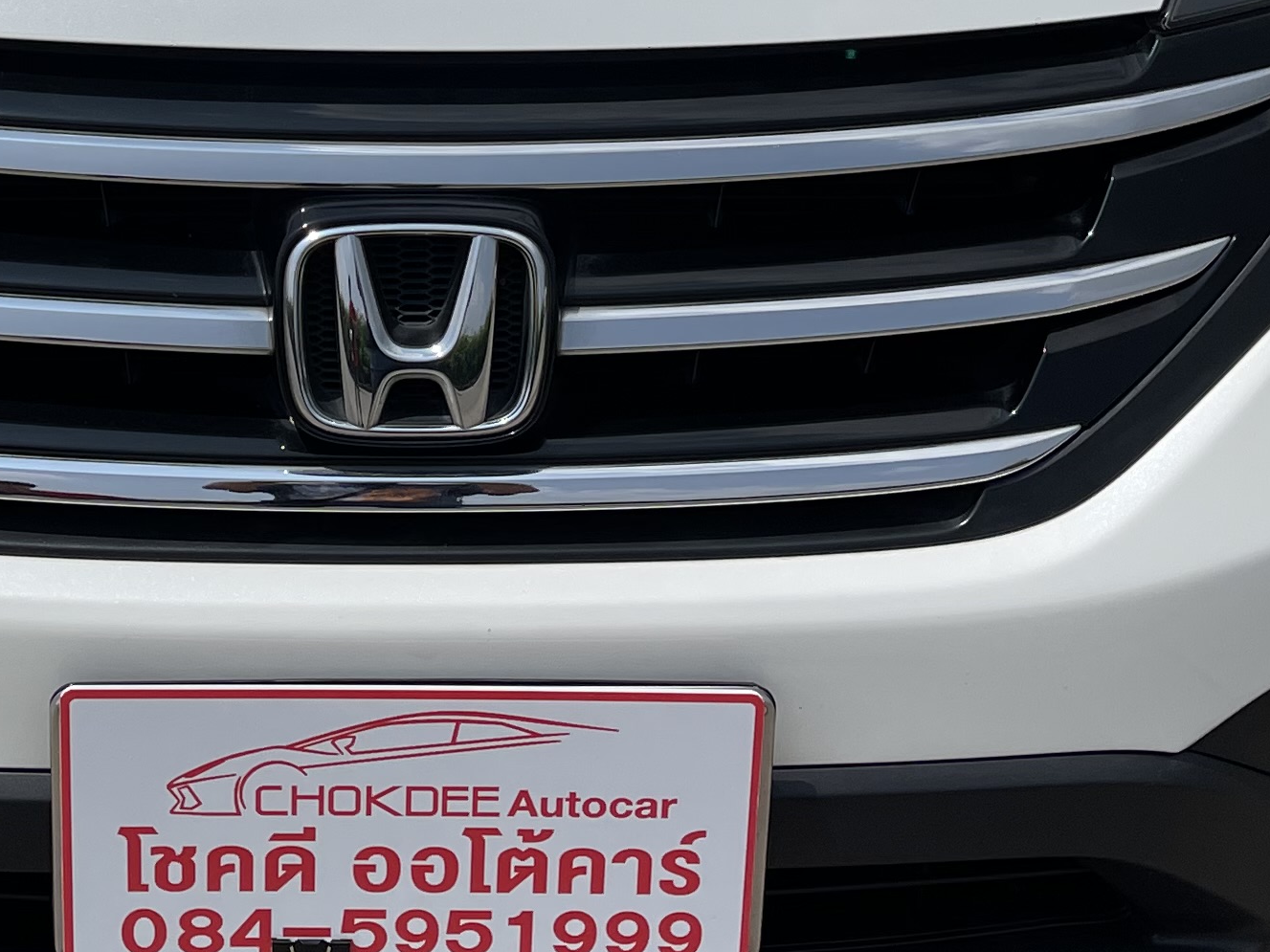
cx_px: 386
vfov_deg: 18.1
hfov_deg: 24.5
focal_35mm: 79
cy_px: -28
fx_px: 2898
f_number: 1.6
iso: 32
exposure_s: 1/12048
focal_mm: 5.1
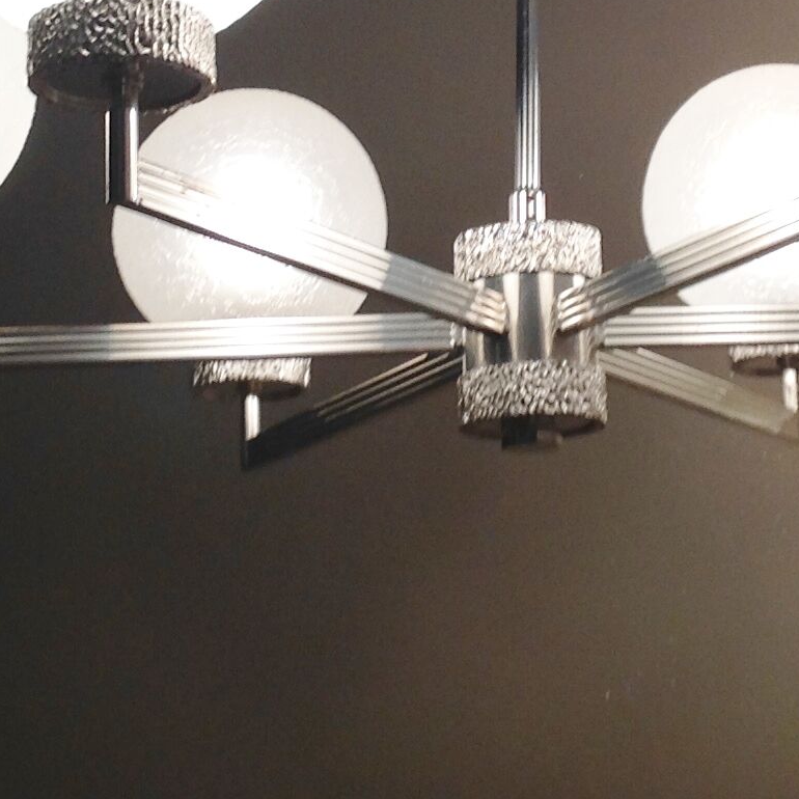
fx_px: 2716
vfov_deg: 16.6
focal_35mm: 104
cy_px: 128
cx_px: 495
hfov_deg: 16.7
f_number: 2.4
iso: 50
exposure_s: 1/106
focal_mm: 4.28
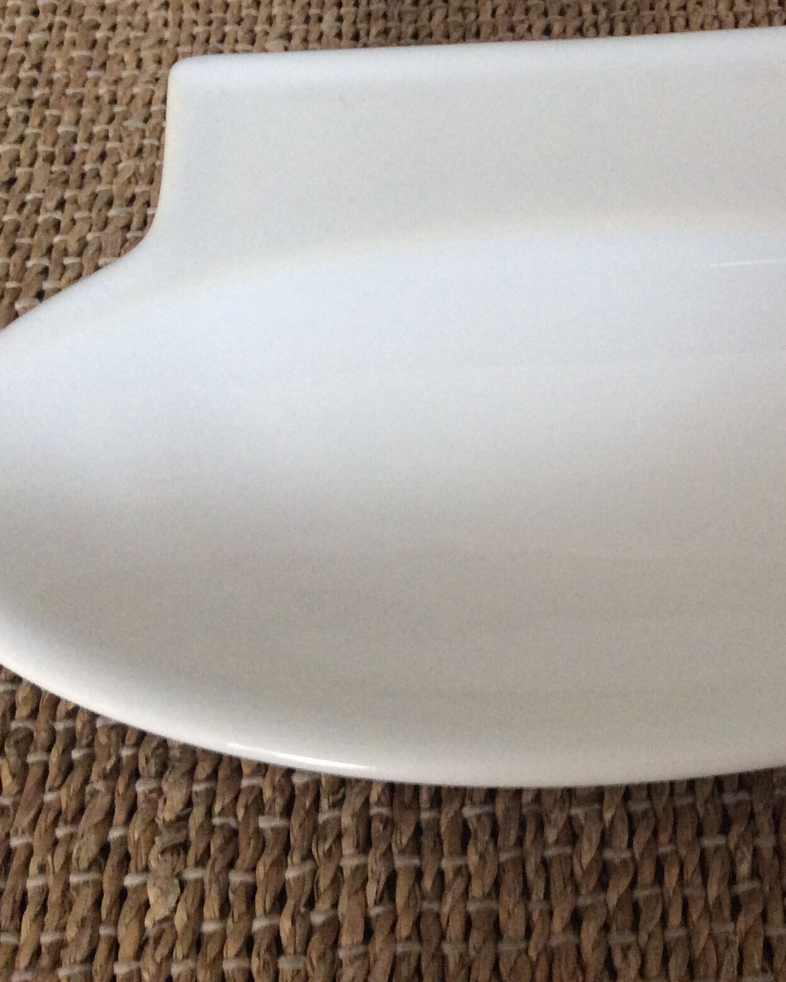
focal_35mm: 52
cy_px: 372
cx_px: 591
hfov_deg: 28.7
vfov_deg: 35.8
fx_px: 1512
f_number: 2.4
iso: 160
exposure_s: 1/25
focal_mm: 3.3
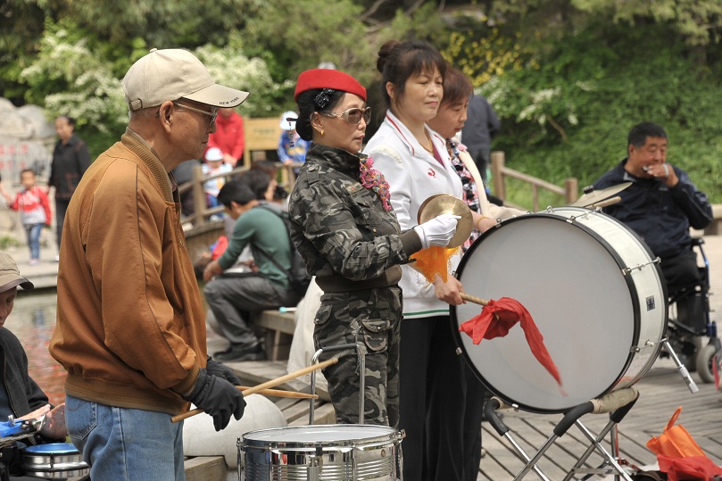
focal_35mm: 125
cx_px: 361
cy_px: 240
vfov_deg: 11.0
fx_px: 2506
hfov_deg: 16.4
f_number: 8
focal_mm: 125
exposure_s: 1/250
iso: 200
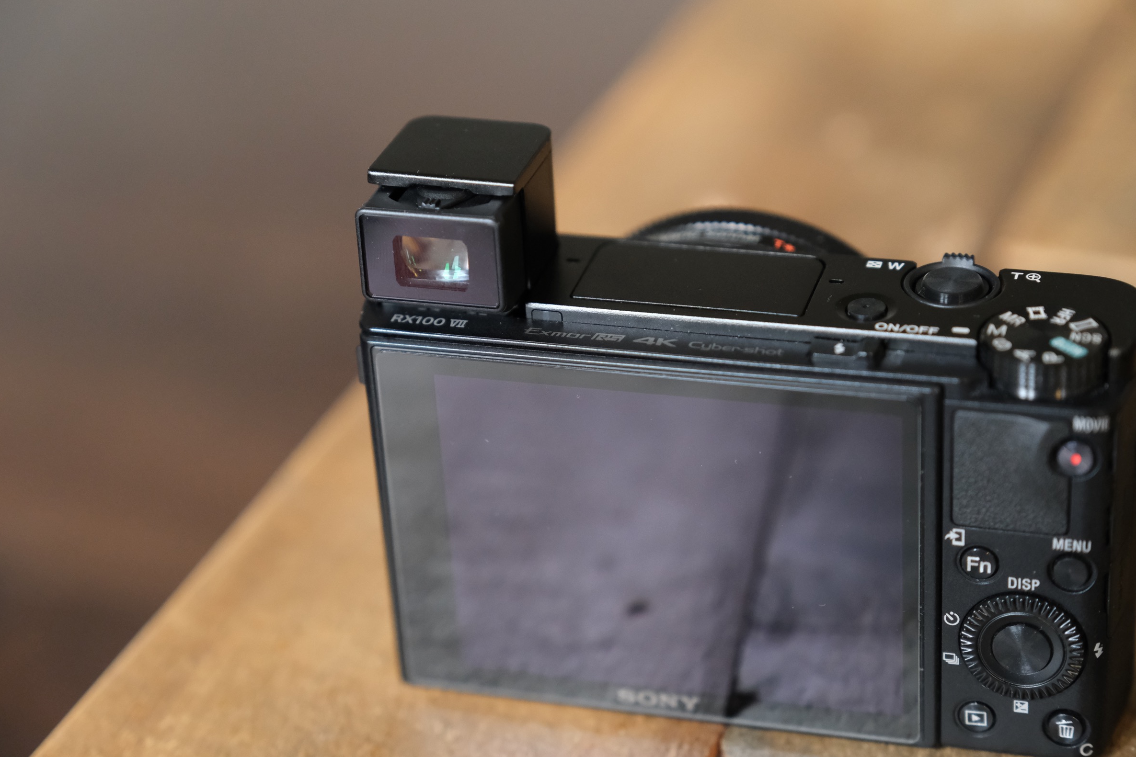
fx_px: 2651
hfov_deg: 24.2
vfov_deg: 16.3
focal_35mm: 84
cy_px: 374
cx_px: 569
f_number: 2.8
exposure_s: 1/200
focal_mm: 55
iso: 3200
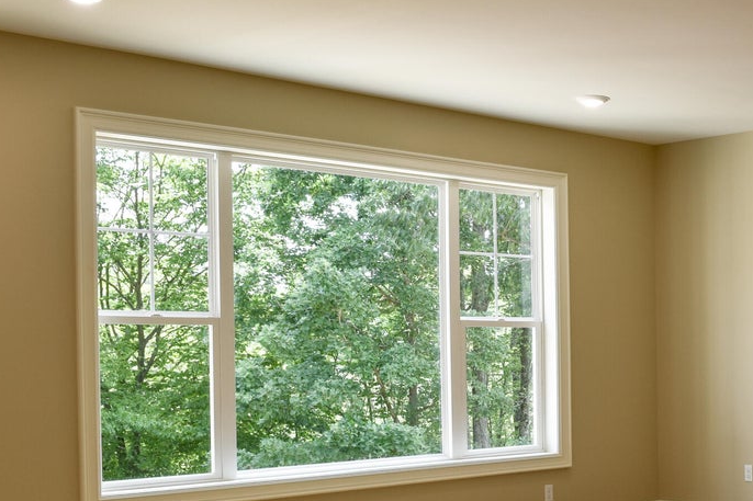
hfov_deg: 31.9
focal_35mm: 57
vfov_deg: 23.5
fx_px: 1194
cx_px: 778
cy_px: 379
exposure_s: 1/80
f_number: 8
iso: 200
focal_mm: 17
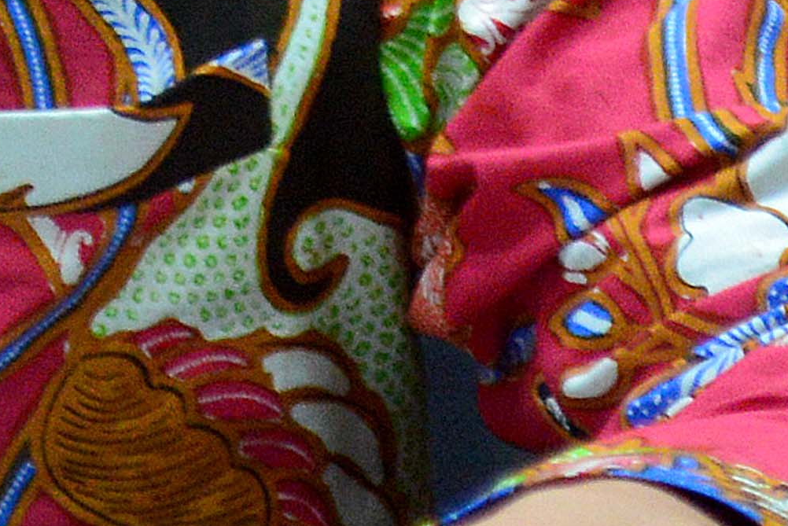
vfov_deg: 1.1
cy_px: -534
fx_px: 26299
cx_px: -740
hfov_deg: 1.7
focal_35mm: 1201
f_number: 2.8
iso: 2500
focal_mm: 200
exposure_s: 1/125
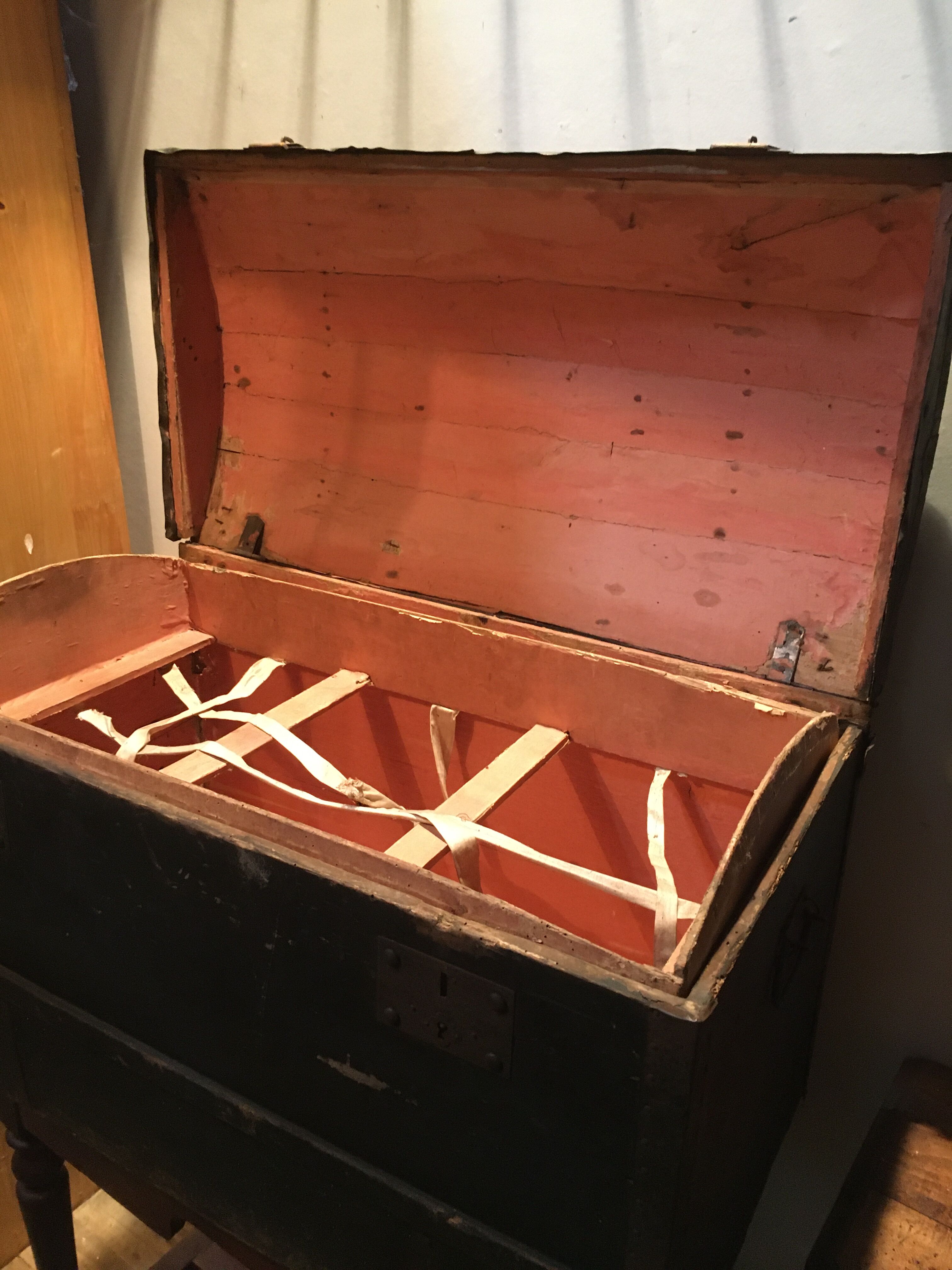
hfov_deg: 48.2
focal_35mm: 29
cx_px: 476
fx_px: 1063
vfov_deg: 61.7
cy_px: 635
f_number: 2.2
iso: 200
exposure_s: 1/25
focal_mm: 4.15
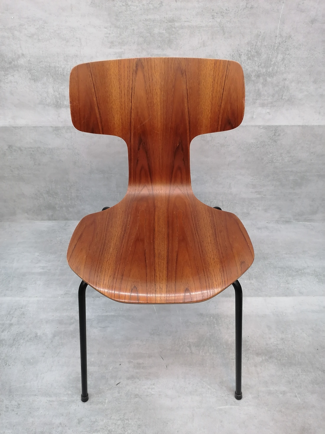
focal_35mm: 26
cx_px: 162
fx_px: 325
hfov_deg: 53.1
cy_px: 217
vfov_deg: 67.3
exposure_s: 1/33.3
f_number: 1.8
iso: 320
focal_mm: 5.3
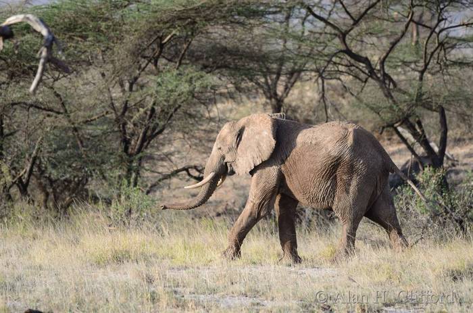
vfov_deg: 2.8
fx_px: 6488
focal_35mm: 495
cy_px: 156
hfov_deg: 4.2
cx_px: 236
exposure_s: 1/640
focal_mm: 330
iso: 360
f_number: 5.3
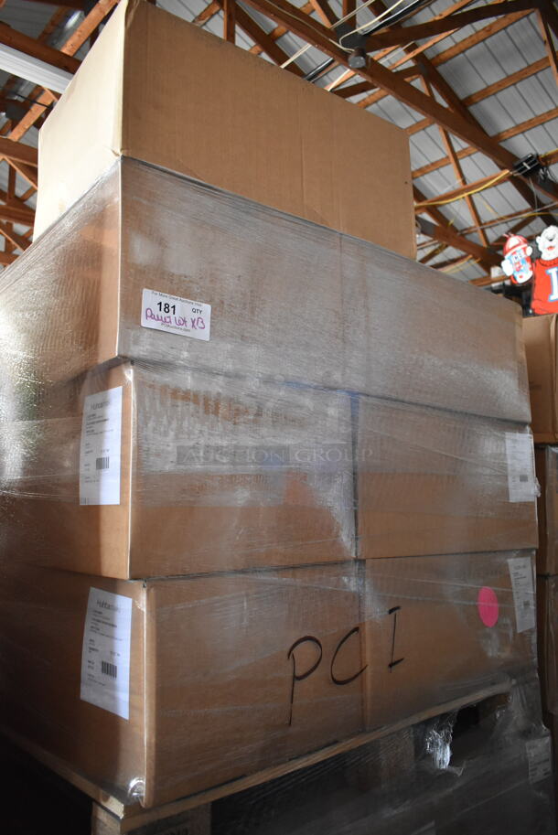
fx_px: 627
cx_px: 279
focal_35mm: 27
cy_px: 418
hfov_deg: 48.0
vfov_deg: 67.3
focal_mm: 18
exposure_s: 1/125
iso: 2200
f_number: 3.5
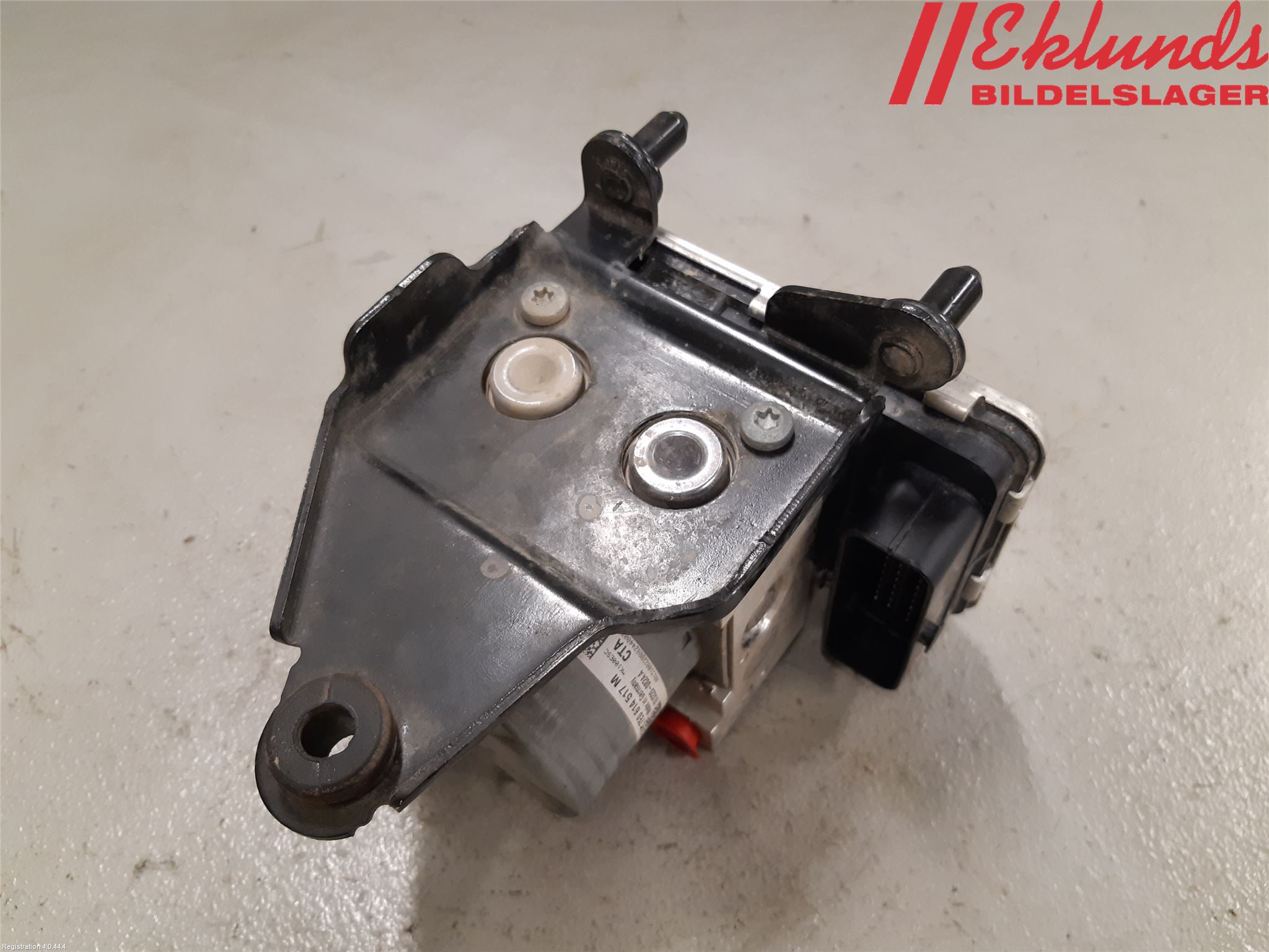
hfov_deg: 67.3
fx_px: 953
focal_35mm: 26
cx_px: 634
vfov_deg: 53.1
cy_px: 476
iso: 160
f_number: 1.7
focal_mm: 3.93
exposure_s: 1/50
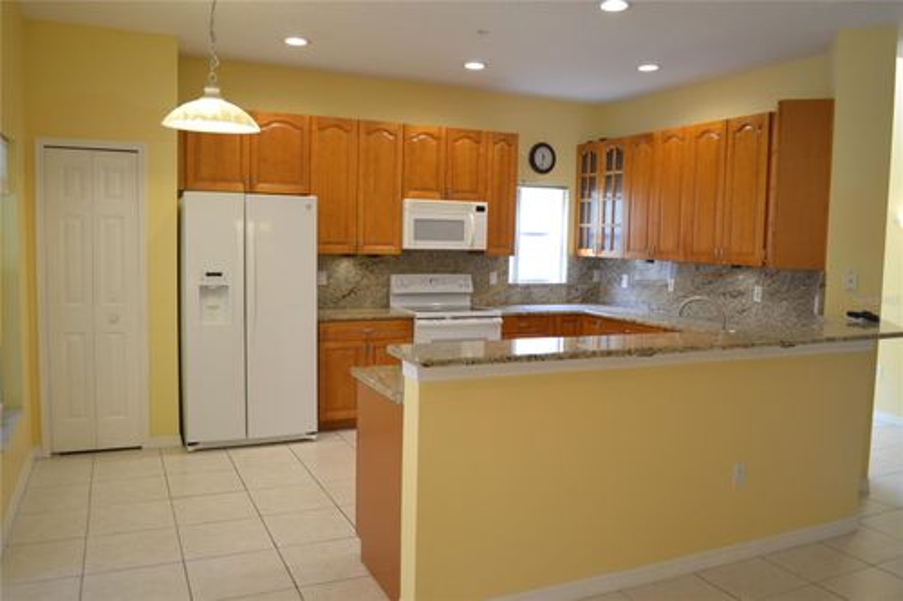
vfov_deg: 47.9
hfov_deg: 67.4
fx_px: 677
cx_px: 452
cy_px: 300
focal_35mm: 27
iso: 800
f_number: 3.5
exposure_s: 1/50
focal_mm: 18
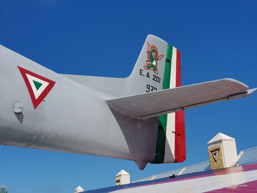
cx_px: 128
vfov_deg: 28.0
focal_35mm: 52
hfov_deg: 36.8
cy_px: 96
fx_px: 386
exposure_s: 1/1344
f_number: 2.4
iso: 25
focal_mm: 6
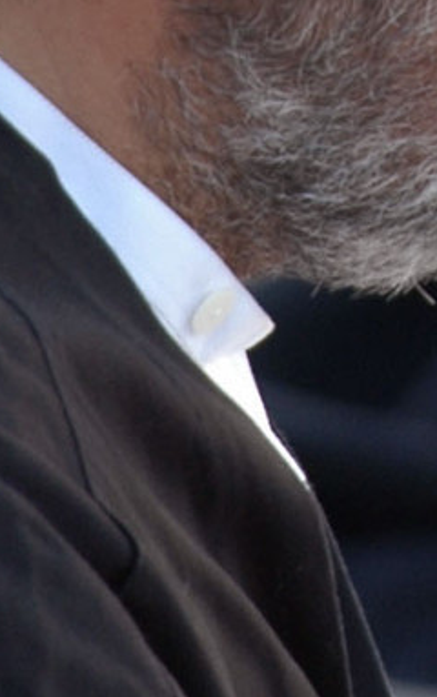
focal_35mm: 1918
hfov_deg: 0.7
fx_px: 36480
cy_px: -1276
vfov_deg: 1.1
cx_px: 849
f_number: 4
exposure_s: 1/20
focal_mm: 200
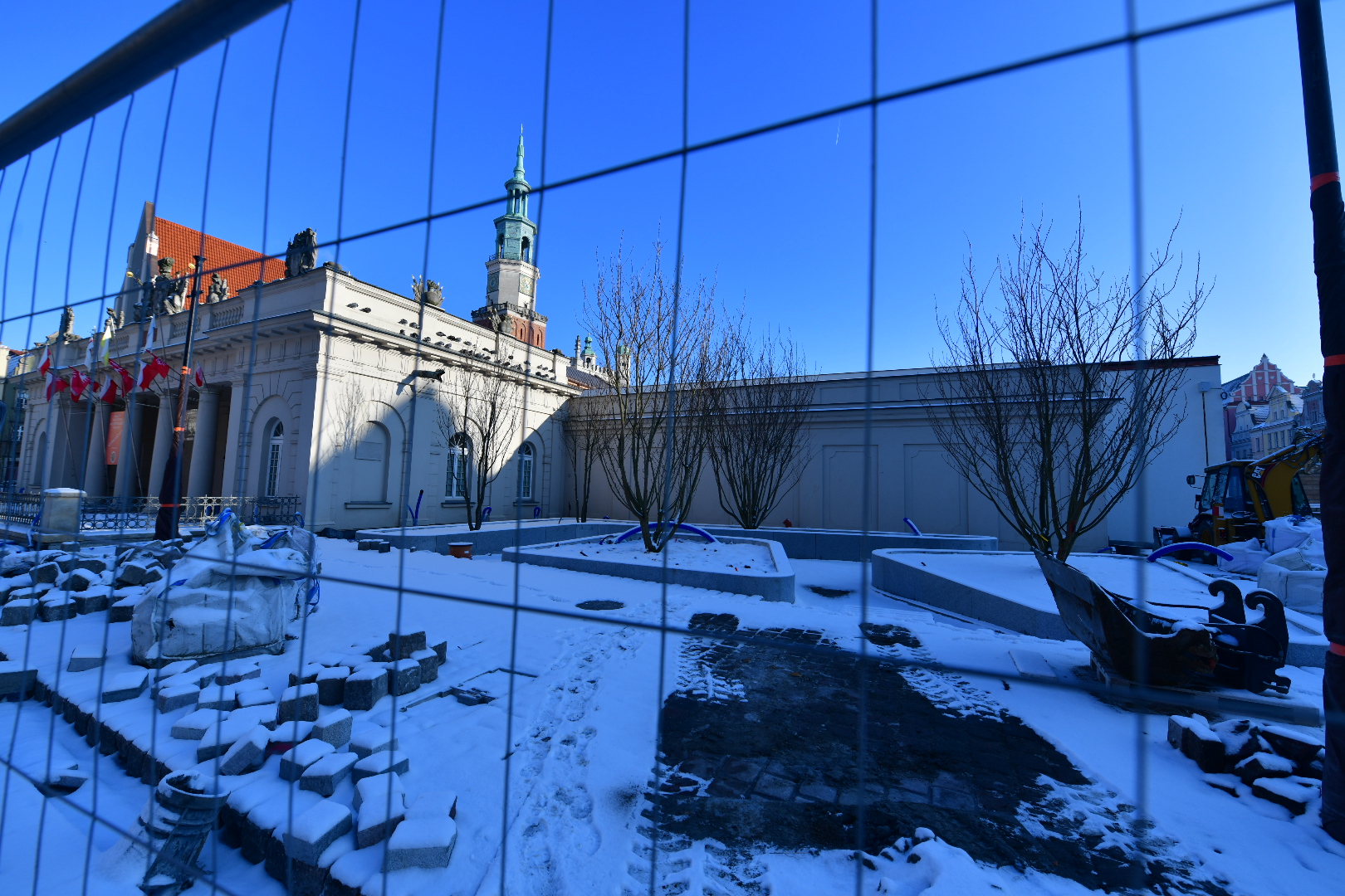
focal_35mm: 14
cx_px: 672
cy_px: 448
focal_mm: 14
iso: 100
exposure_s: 1/1000
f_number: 5
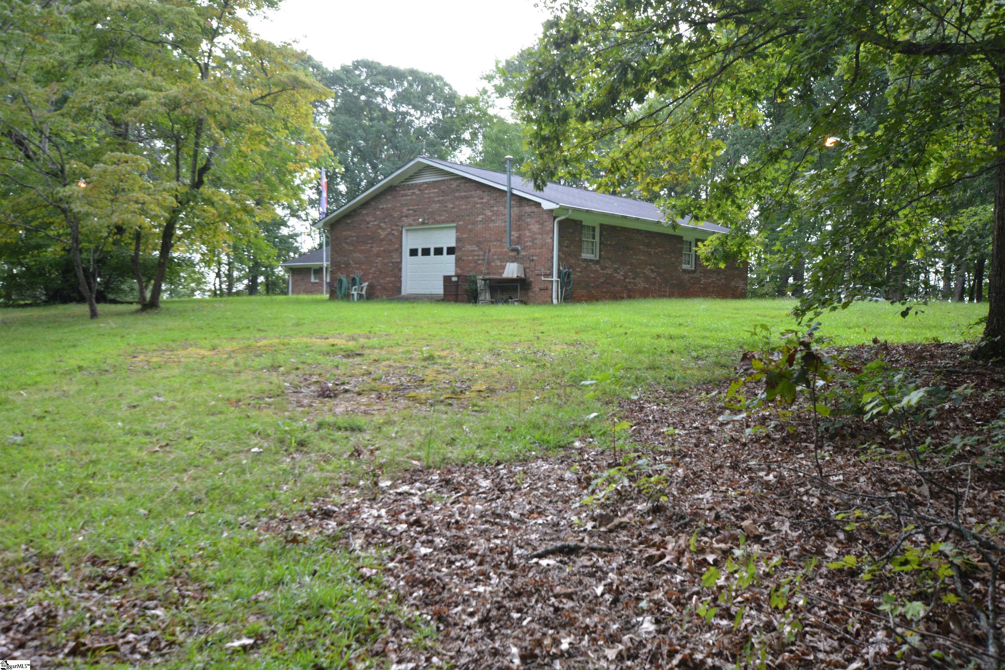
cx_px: 502
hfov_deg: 61.9
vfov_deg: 43.6
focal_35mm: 30
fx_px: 837
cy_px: 335
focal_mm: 20
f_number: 5
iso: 400
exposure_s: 1/100
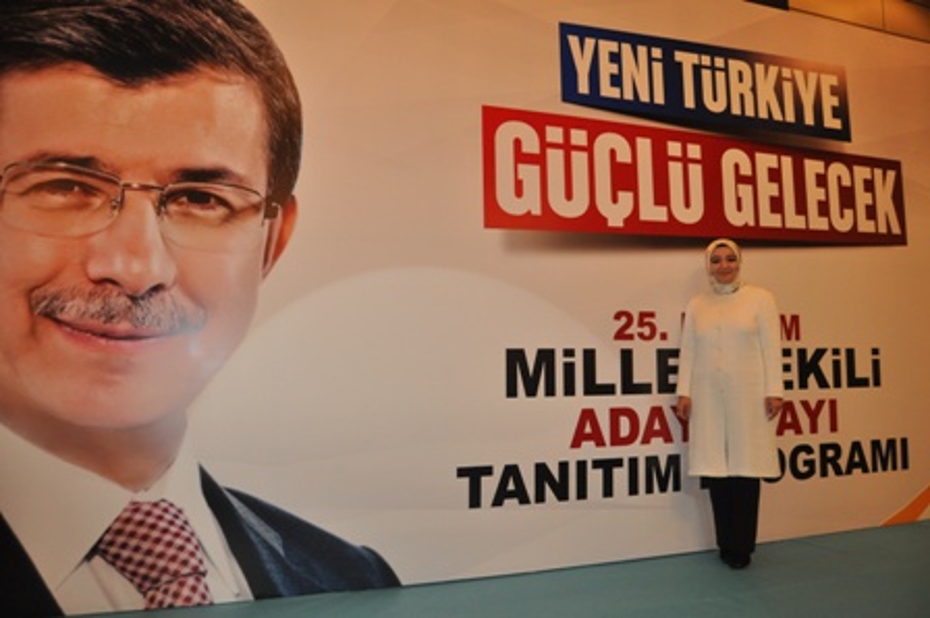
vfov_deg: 47.9
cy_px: 309
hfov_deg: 67.4
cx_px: 465
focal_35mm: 27
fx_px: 697
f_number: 3.5
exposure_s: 1/60
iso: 800
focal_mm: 18
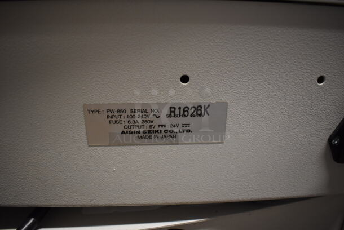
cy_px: 115
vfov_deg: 48.0
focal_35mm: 27
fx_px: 258
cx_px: 172
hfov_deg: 67.3
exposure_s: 1/60
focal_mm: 18
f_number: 4
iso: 2000
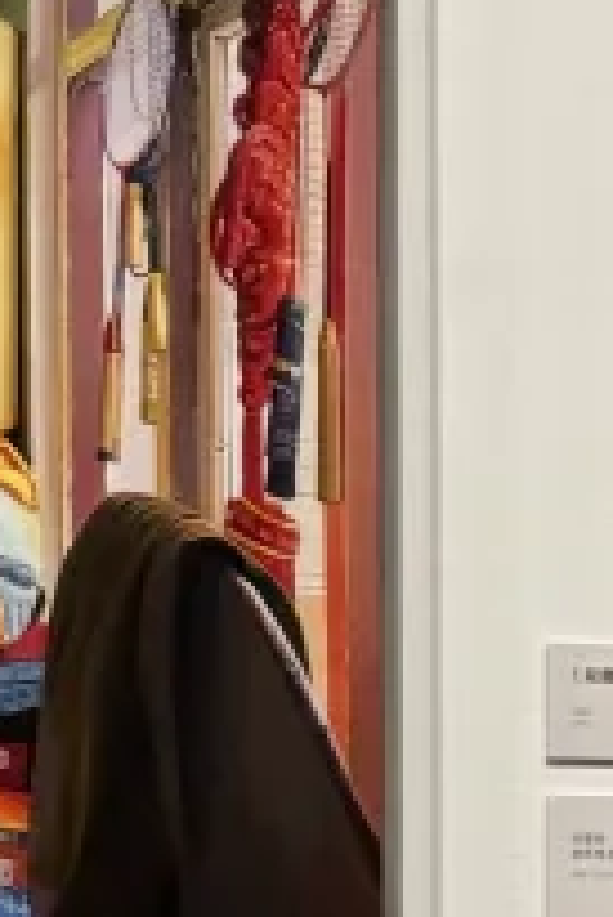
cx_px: 1884
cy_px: 1190
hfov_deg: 7.0
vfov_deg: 11.4
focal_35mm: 175
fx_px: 4462
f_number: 1.78
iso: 160
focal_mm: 6.76
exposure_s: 1/83
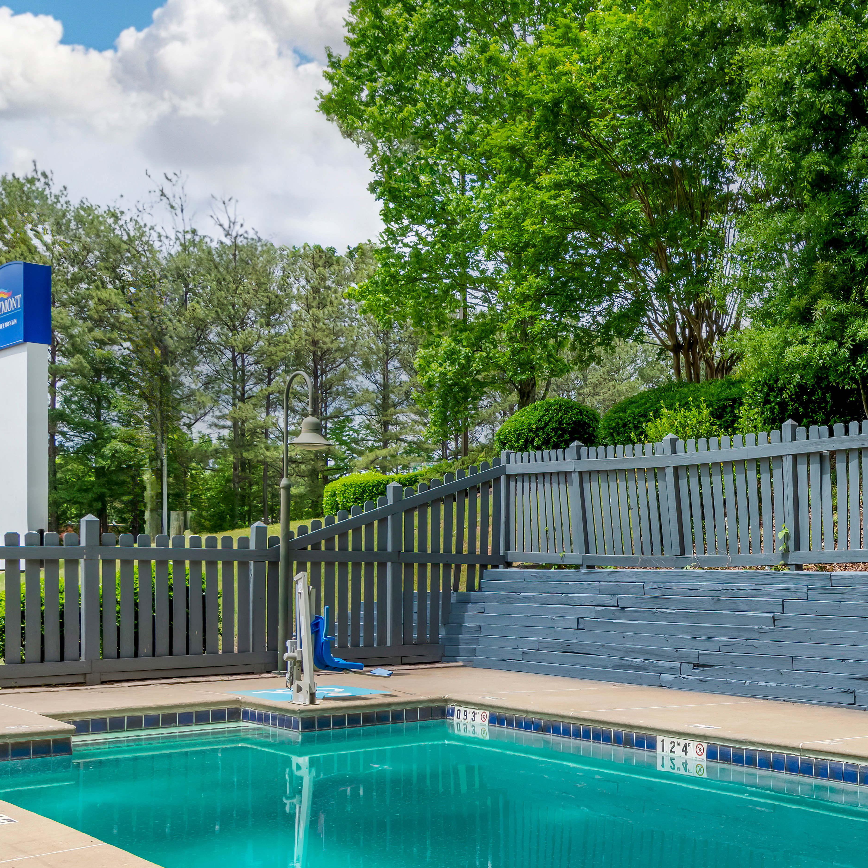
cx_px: 684
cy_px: 589
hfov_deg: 48.4
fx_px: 908
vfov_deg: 50.1
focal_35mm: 32
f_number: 10
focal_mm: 17
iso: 320
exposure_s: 1/1600
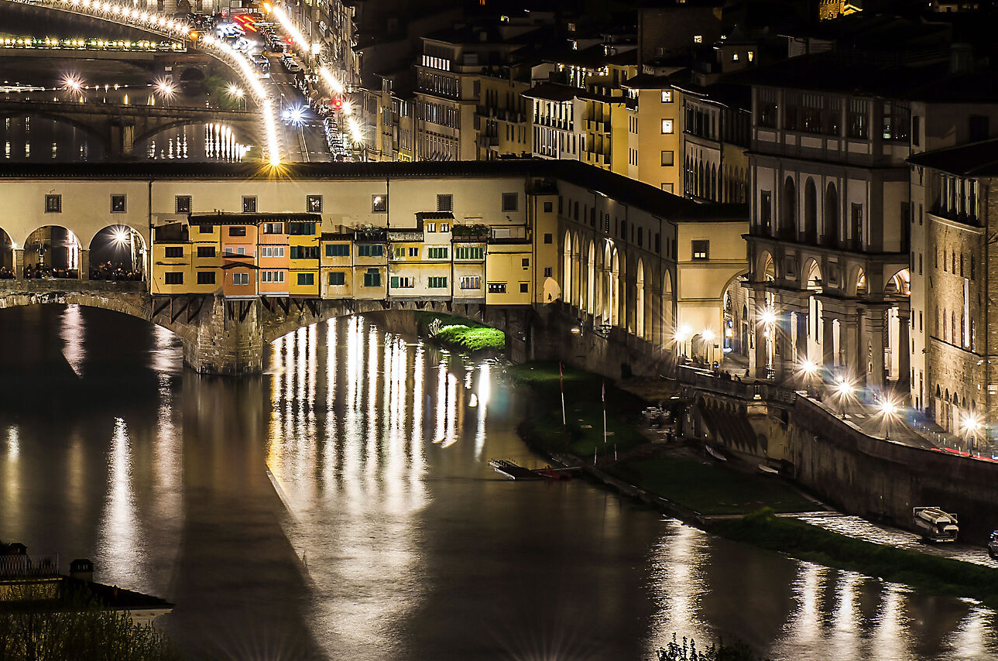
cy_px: 236
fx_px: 10043
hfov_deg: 5.7
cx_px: 199
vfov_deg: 3.8
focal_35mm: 363
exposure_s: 10
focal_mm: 130
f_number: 16
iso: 100
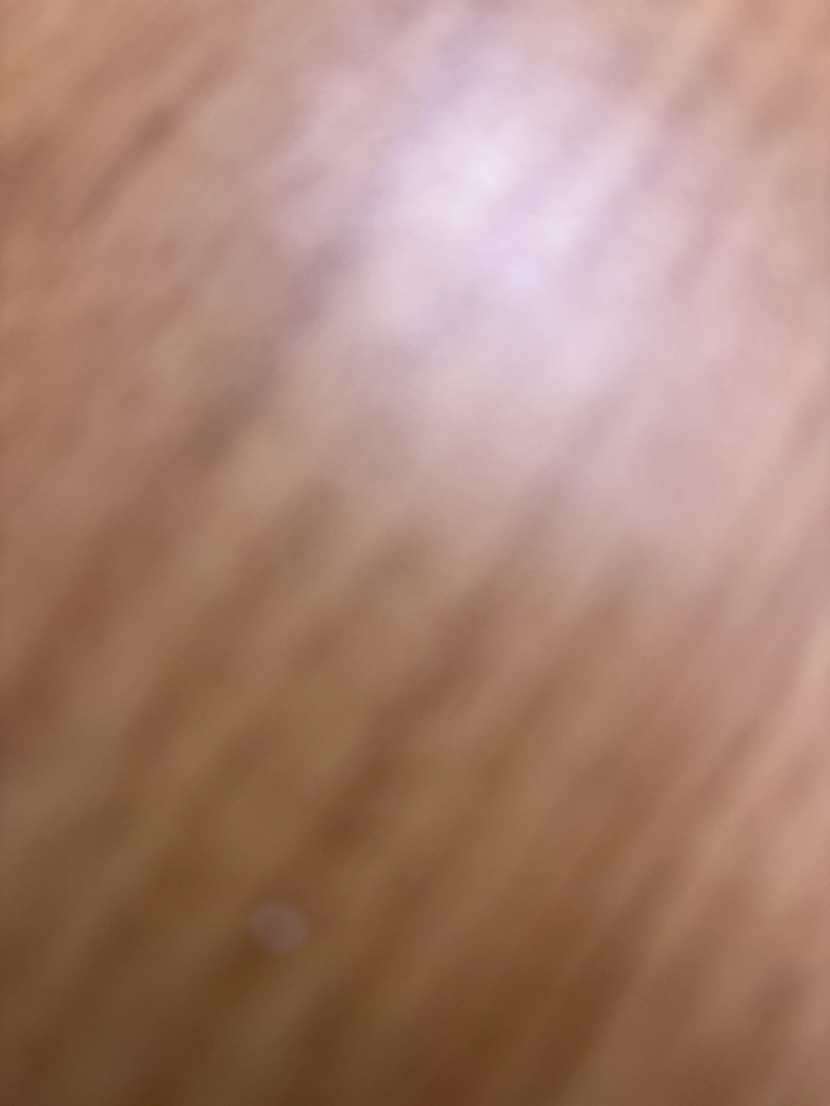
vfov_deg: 67.3
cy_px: 553
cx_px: 415
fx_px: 831
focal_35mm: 26
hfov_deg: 53.1
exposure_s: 1/60
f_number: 1.6
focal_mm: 5.96
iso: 500
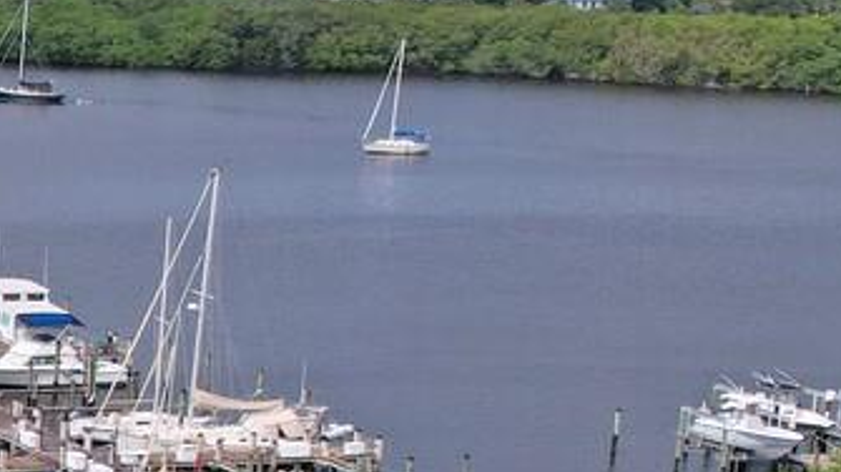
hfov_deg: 17.0
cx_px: -531
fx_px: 2452
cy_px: 540
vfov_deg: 10.8
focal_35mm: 110
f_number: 2.8
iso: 160
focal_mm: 8.38
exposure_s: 1/4000
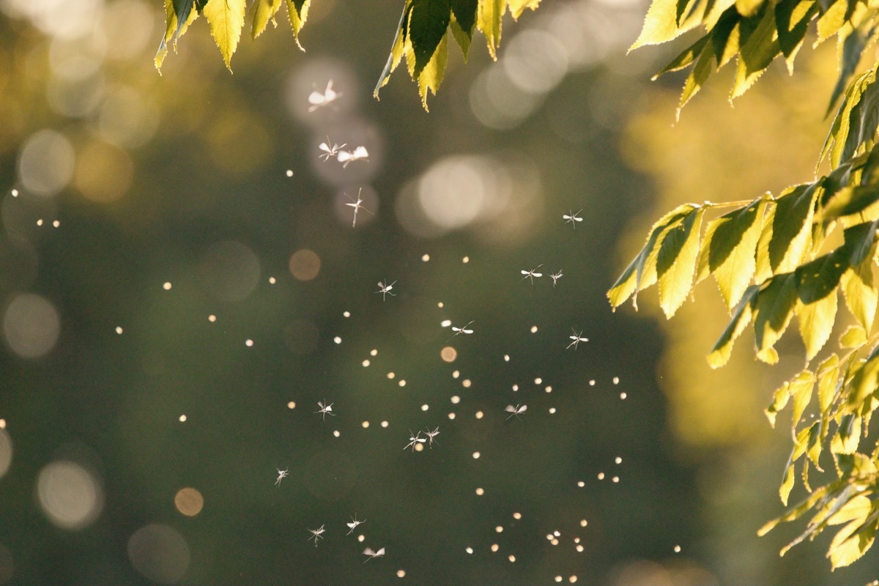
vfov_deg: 2.0
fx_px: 16846
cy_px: 293
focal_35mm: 690
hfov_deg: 3.0
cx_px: 440
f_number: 6
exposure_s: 1/2000
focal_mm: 460
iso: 3200
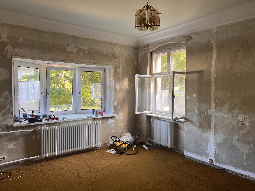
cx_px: 128
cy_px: 96
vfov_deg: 53.1
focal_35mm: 26
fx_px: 192
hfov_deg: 67.3
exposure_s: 1/112
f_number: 1.5
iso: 125
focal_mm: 5.7
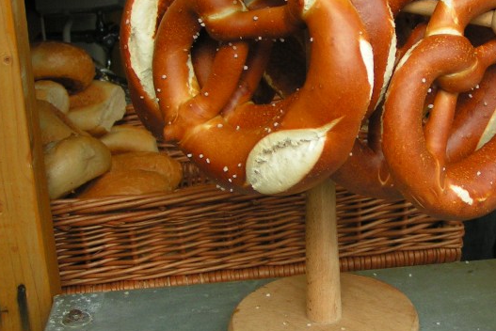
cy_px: 130
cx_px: 351
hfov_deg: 28.2
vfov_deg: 19.2
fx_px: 979
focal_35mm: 71
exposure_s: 1/50
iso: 100
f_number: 2.8
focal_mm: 6.9
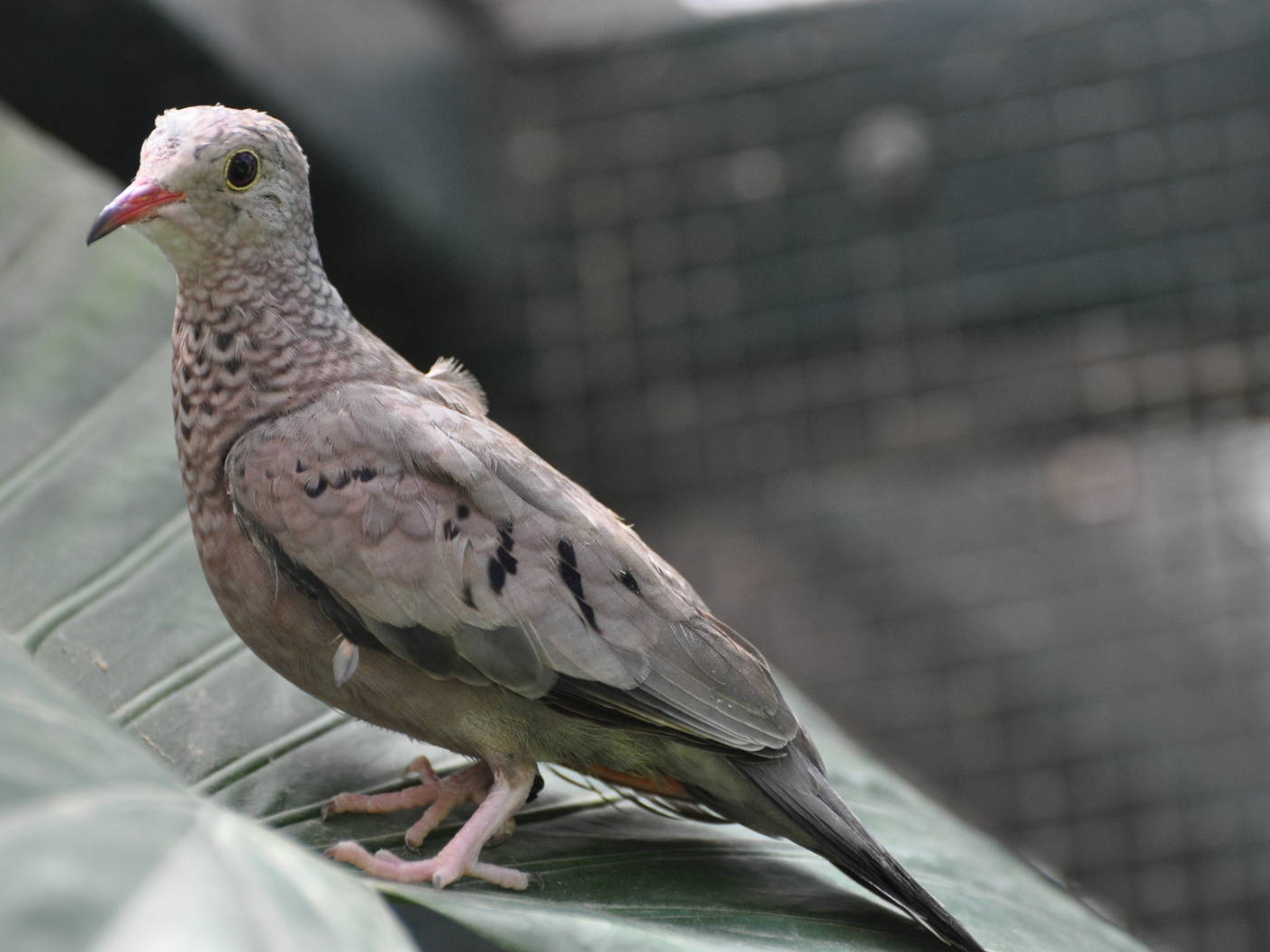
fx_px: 10198
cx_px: 578
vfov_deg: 5.3
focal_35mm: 278
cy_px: 476
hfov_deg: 7.1
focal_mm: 170
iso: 900
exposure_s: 1/500
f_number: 5
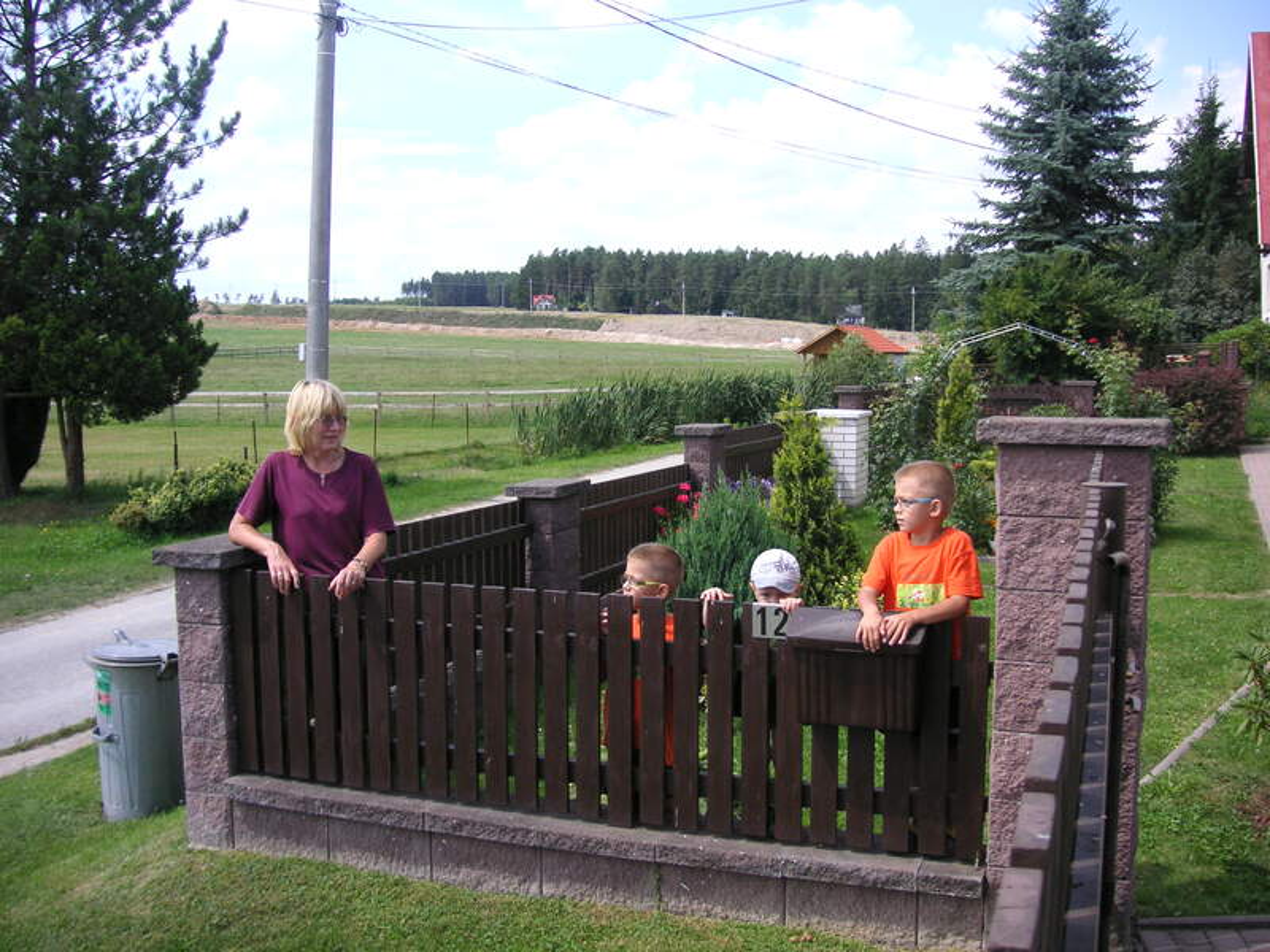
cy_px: 476
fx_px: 1357
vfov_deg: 38.7
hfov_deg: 50.1
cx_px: 635
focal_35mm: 37
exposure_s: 1/750
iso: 50
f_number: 2.8
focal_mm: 6.1
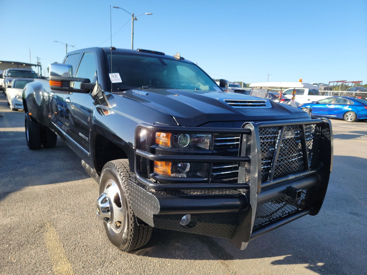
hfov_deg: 71.6
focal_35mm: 24
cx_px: 184
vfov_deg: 56.8
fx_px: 254
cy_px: 138
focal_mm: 6.7
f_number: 1.8
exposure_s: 1/360
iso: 50
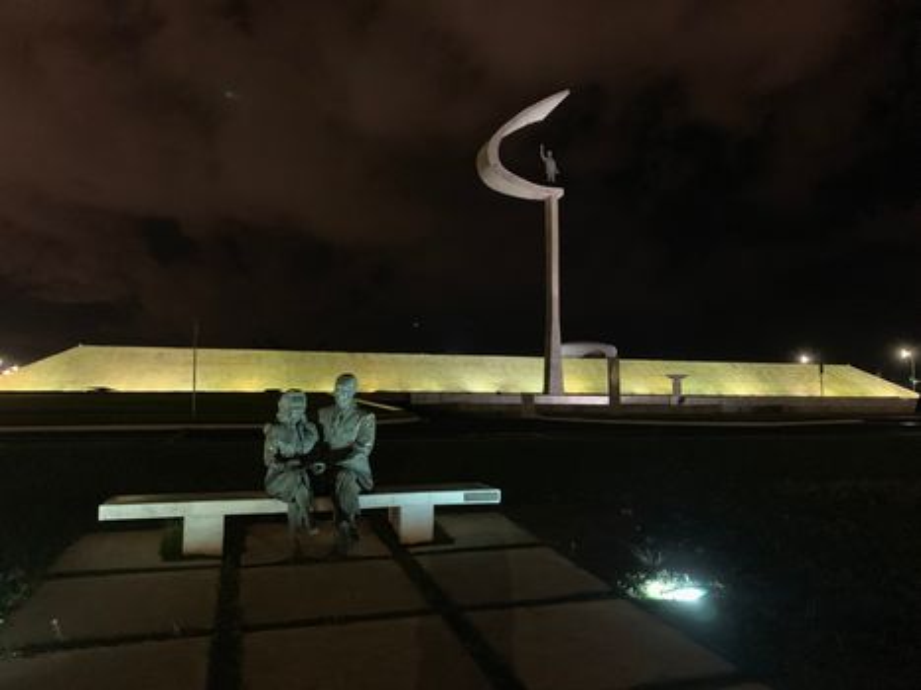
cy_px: 345
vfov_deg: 53.0
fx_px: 692
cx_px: 460
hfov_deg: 67.3
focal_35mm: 26
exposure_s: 1/15
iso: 1000
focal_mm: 4.25
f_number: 1.8
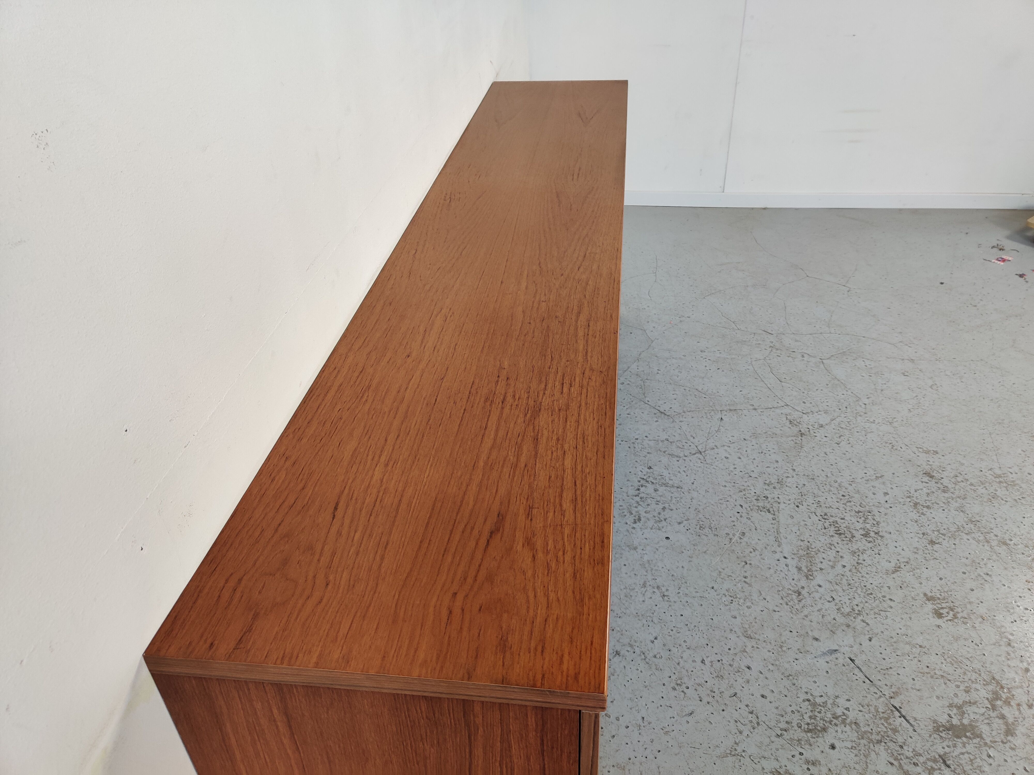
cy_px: 388
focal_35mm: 27
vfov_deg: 51.4
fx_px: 807
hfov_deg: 65.3
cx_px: 517
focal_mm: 4.75
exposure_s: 1/100
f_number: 1.65
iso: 160
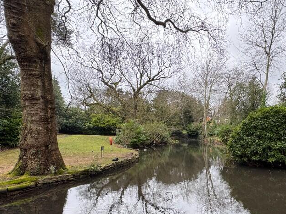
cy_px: 145
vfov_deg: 57.4
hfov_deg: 70.3
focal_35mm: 23
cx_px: 204
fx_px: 190
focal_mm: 2.22
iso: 40
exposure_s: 1/99
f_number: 2.2
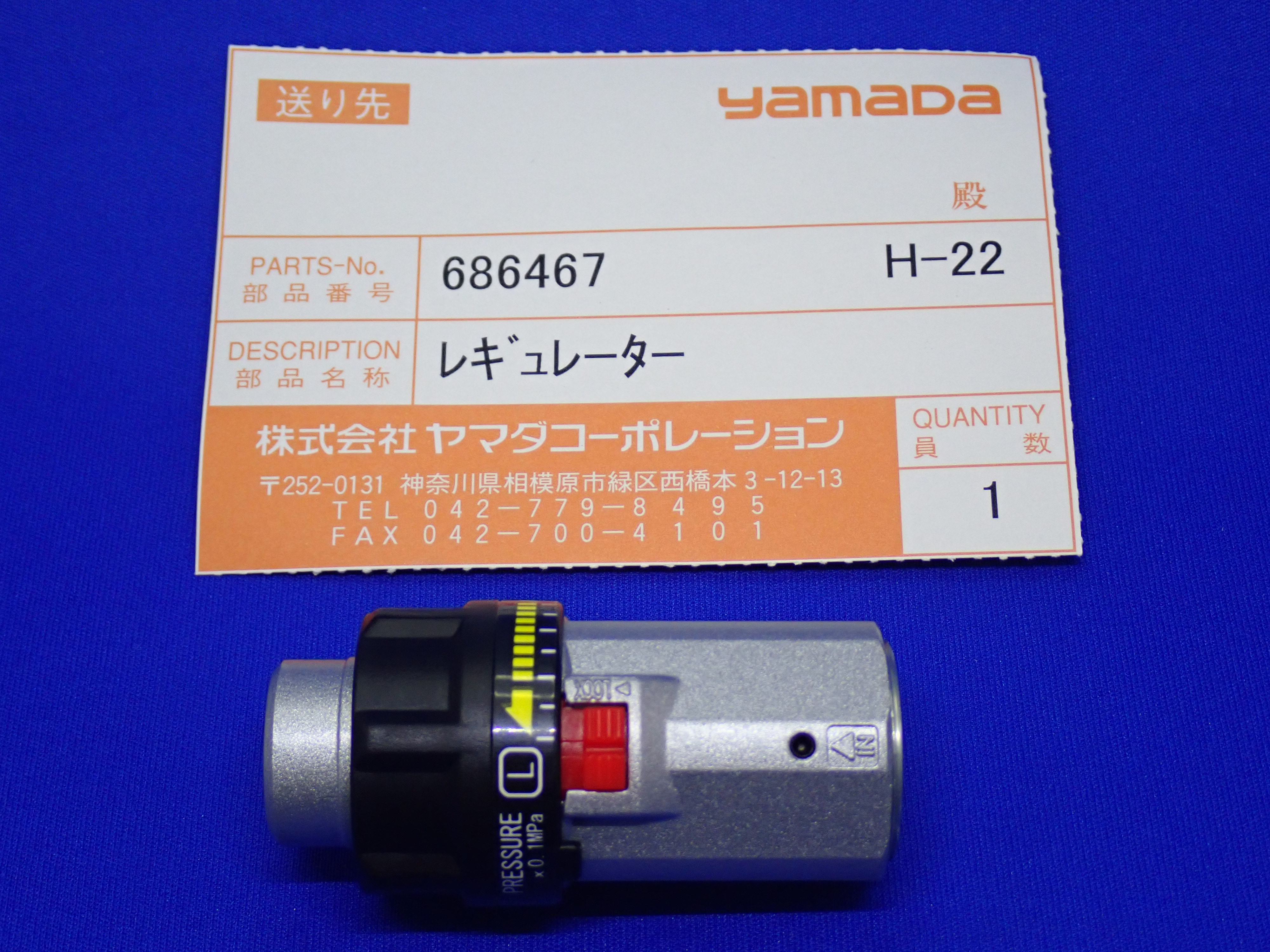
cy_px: 476
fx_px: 2275
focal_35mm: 62
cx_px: 635
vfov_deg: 23.7
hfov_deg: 31.2
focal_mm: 11.09
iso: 320
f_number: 3.6
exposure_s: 1/60
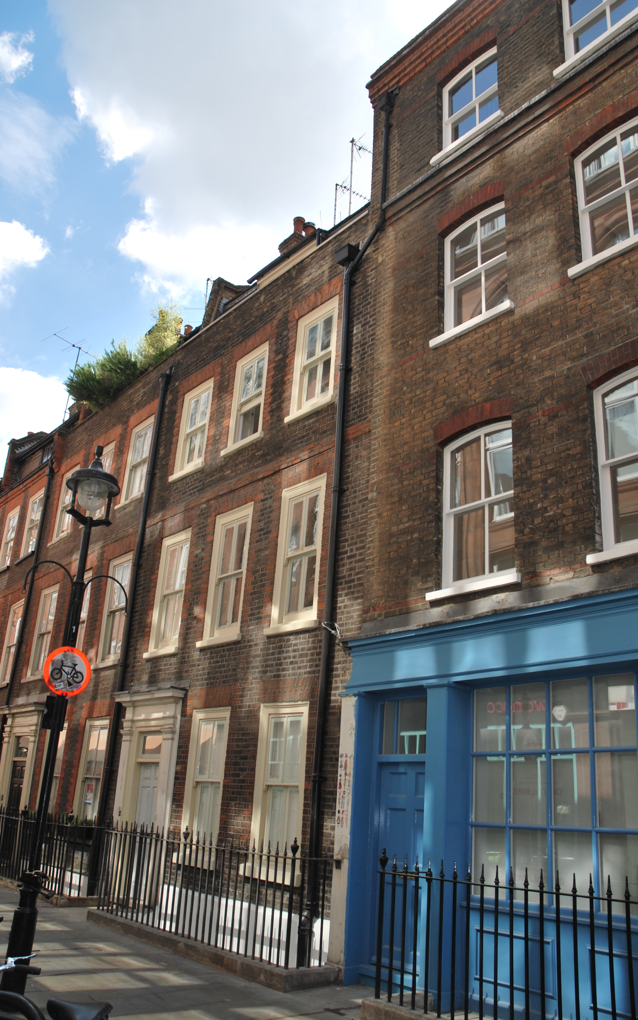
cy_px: 504
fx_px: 779
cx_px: 314
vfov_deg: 66.5
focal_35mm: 28
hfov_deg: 44.5
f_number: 5.6
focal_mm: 18
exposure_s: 1/200
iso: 100
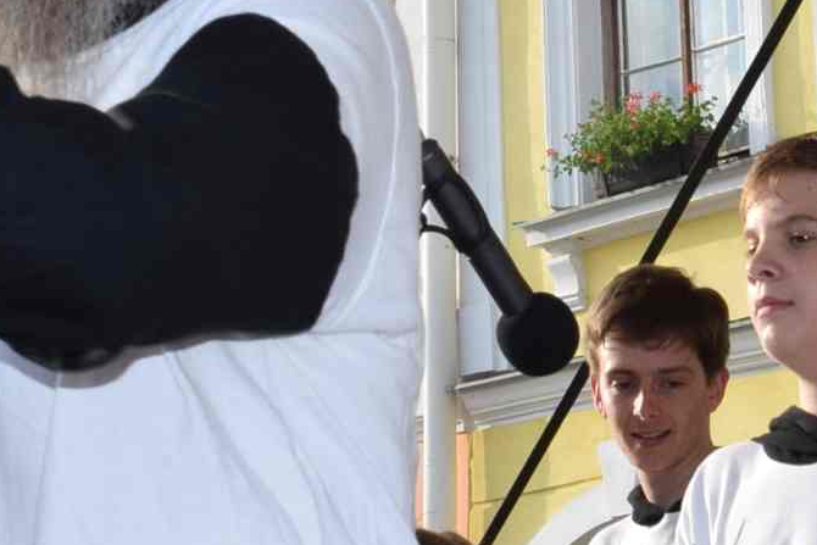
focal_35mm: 201
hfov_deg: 10.2
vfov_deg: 6.8
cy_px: 16
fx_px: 4562
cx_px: 699
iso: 400
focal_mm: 30
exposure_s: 1/200
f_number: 11
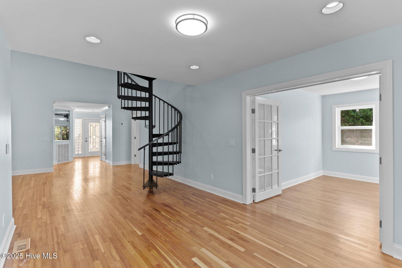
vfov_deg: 70.4
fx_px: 190
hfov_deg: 93.3
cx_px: 201
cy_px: 134
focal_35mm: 17
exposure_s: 1/2.5
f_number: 5.6
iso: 125
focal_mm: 17
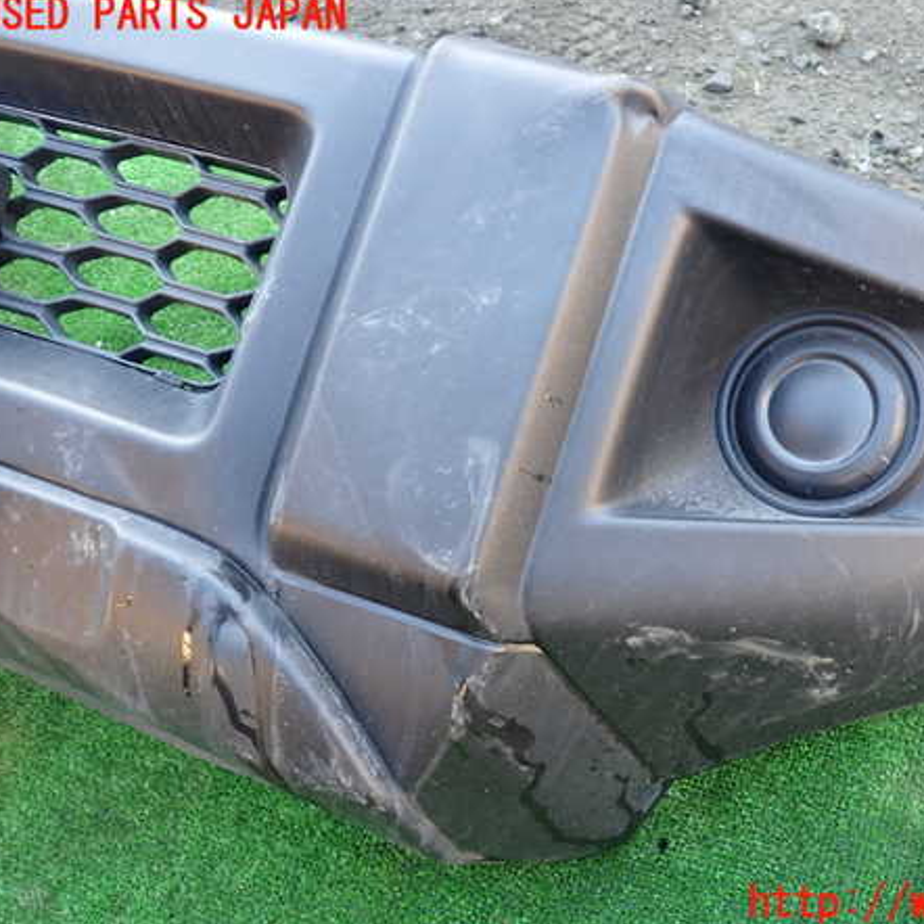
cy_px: 460
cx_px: 594
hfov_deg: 45.5
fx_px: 1087
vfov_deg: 46.0
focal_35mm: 36
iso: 200
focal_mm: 5.4
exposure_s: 1/60
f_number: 2.3
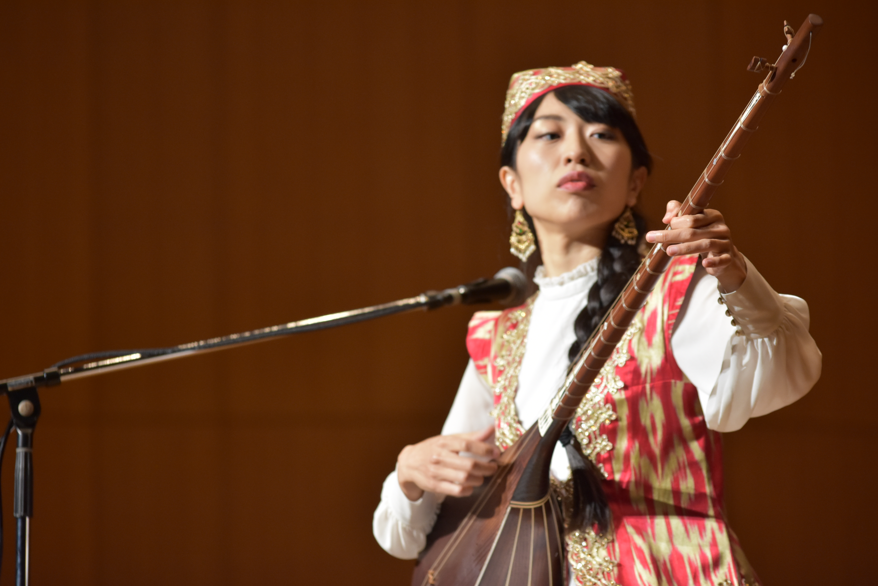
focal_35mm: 225
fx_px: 5489
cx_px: 439
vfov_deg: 6.1
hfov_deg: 9.1
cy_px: 293
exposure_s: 1/160
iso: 1000
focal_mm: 150
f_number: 2.8
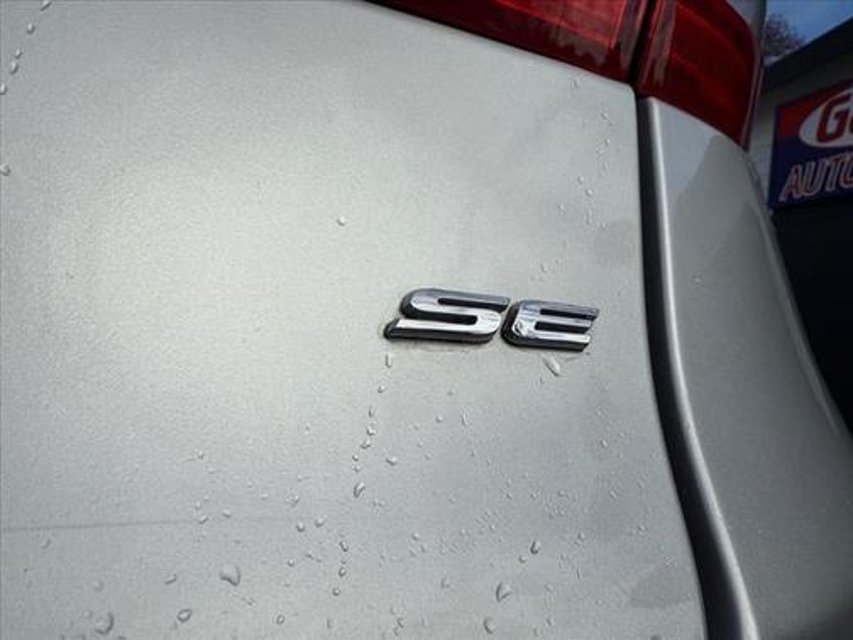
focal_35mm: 24
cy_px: 320
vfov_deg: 56.8
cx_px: 426
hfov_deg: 71.6
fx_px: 591
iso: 50
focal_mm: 2.22
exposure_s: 1/4785
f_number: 2.2
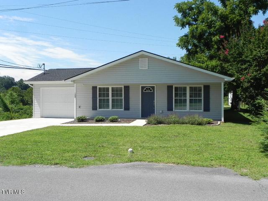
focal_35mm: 37
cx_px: 134
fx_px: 286
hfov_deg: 50.1
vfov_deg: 38.7
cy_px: 100
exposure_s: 1/350
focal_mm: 6.6
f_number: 7.1
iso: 160
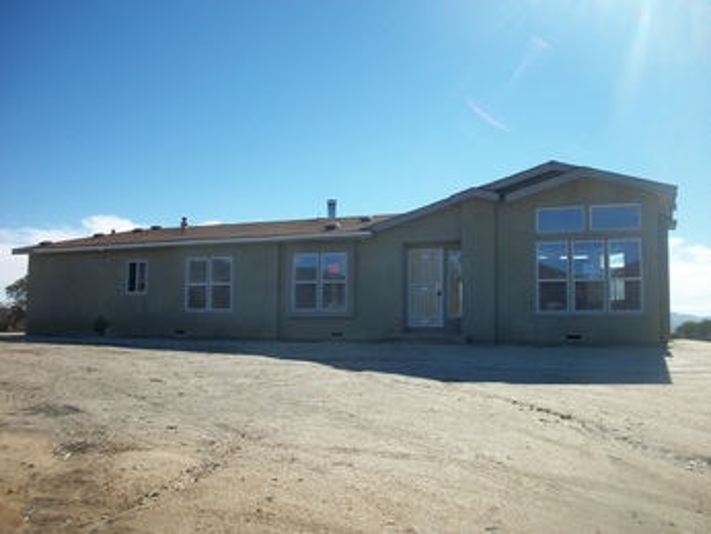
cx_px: 356
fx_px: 658
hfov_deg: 56.8
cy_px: 267
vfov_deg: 44.2
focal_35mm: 32
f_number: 8.8
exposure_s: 1/200
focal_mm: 5.7
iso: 80
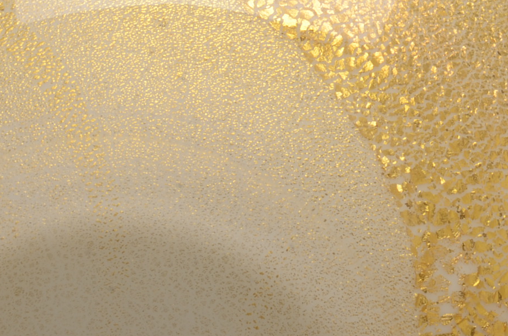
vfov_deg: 6.5
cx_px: 436
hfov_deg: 9.8
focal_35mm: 209
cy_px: -27
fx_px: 2943
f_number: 32
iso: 100
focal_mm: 52
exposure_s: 1/160
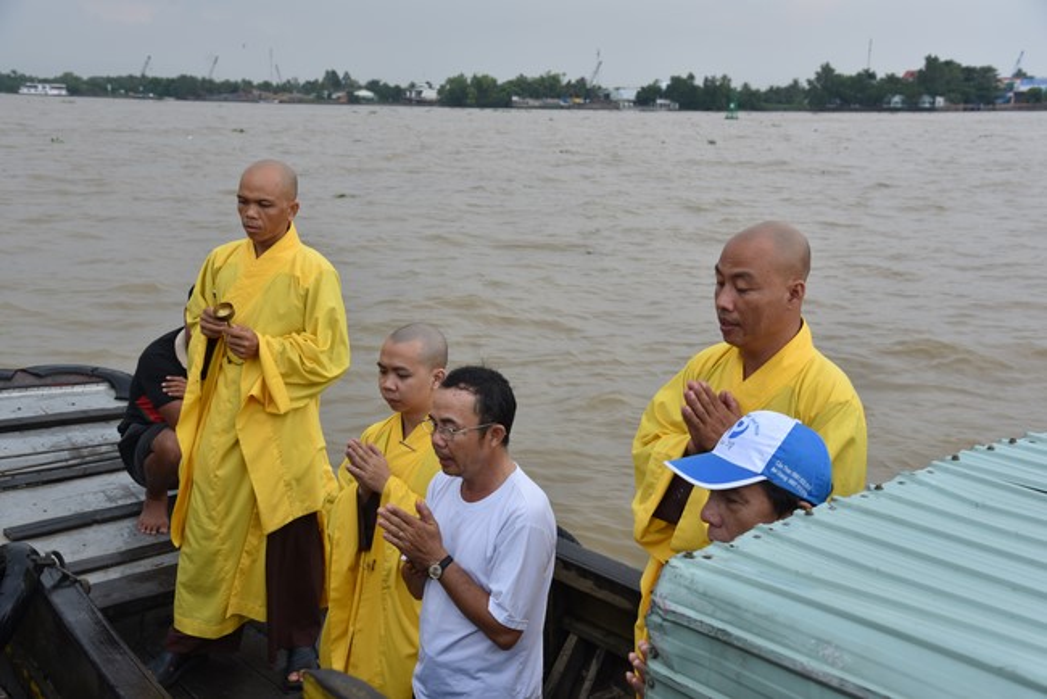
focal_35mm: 44
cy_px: 350
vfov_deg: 30.5
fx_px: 1280
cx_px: 524
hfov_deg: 44.5
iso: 400
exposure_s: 1/160
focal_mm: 44
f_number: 6.3
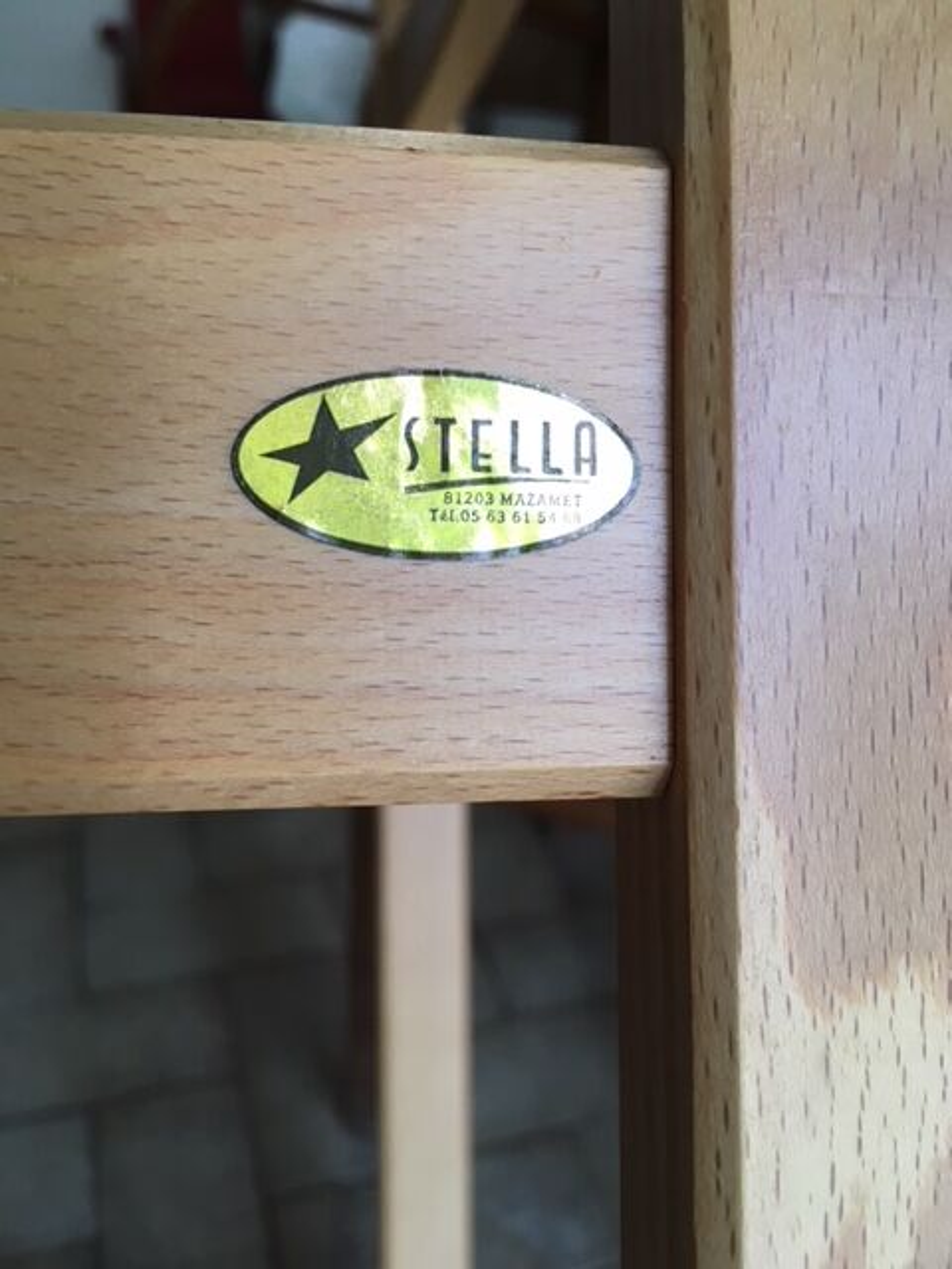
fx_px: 1063
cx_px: 476
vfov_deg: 61.7
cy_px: 634
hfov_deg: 48.2
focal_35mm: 29
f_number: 2.2
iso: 32
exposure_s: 1/33
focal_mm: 4.15
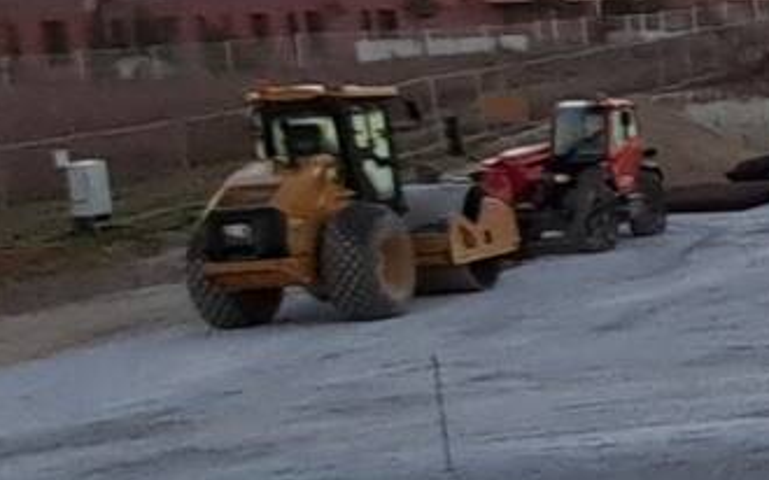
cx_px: 1957
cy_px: 396
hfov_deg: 13.2
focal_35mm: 107
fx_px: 2242
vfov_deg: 12.2
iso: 50
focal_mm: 1.74
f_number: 2.2
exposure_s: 1/133
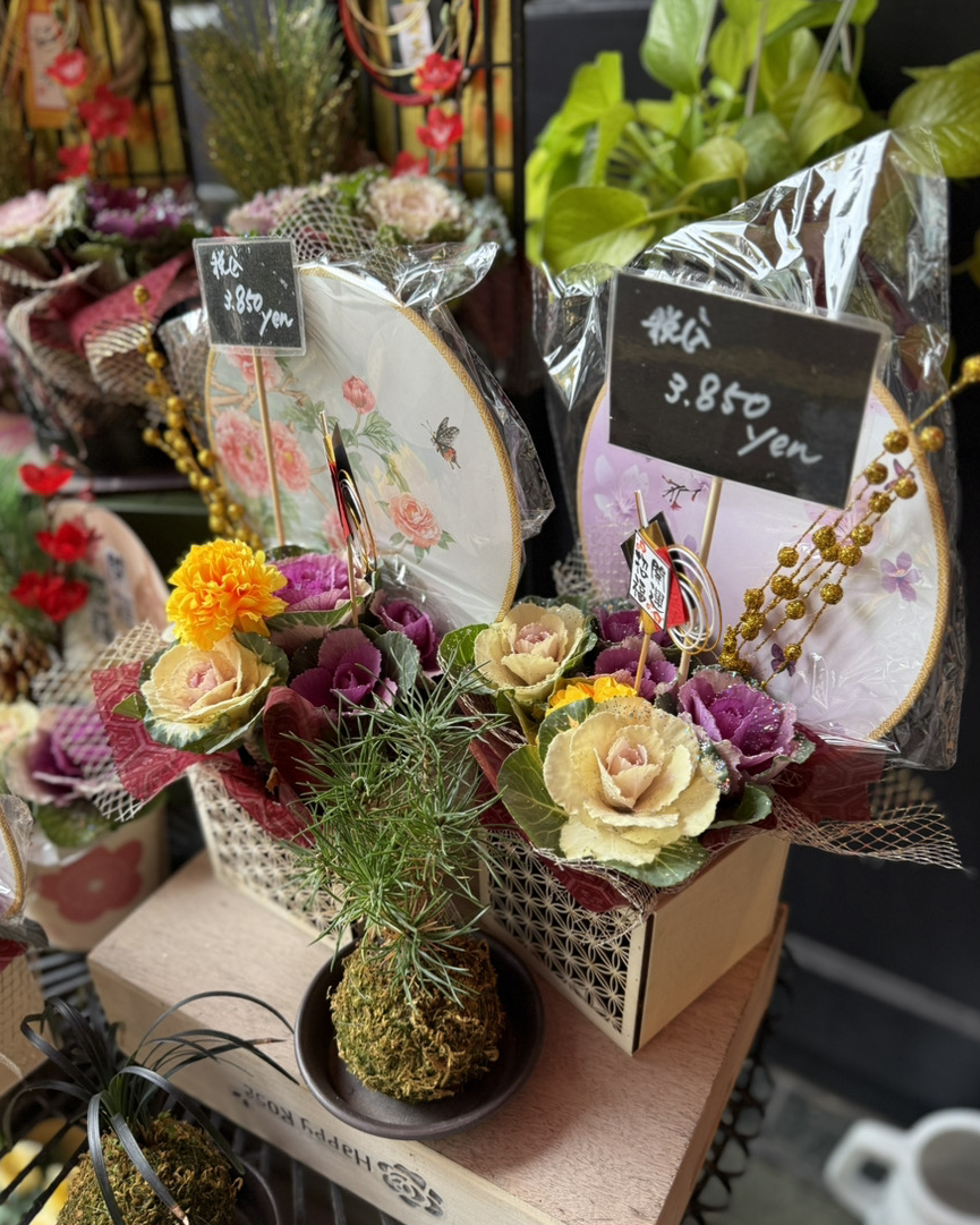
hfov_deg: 54.9
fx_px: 943
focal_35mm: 26
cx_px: 479
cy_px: 649
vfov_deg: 66.0
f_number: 1.78
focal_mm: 6.76
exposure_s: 1/121
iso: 125
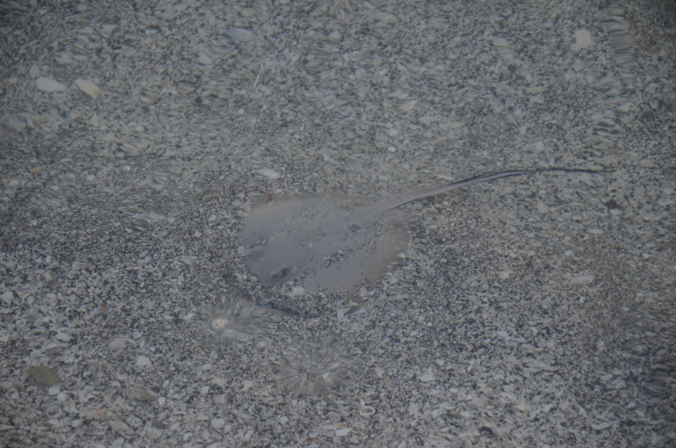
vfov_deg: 8.7
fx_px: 2951
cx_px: 338
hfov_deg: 13.1
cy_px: 224
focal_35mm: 158
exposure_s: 1/80
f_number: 5.6
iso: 400
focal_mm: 105
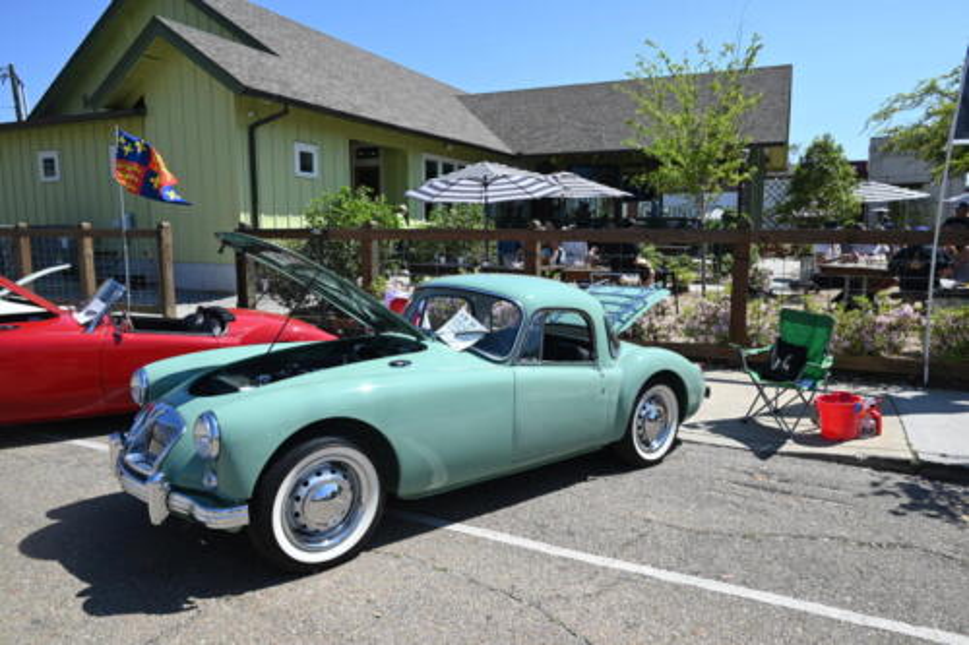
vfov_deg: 53.1
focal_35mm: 24
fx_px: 646
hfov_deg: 73.8
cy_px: 322
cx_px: 484
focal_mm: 24
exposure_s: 1/400
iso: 100
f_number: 7.1
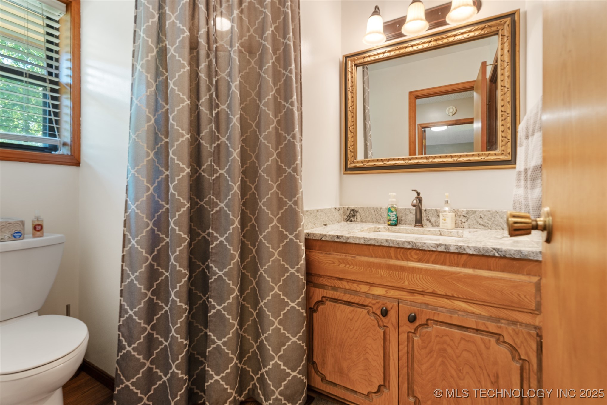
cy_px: 202
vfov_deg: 73.7
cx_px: 304
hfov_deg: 96.7
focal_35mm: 16
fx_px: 270
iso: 250
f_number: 9
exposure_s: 1
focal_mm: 16
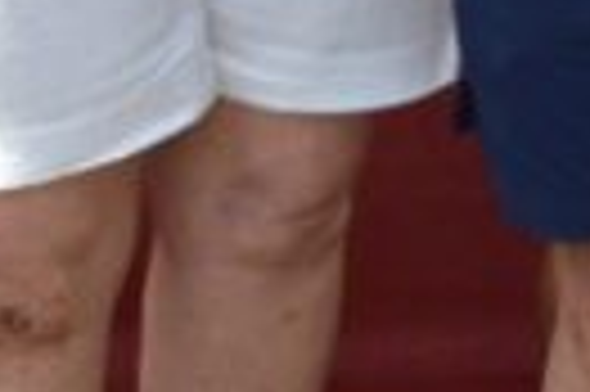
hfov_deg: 7.0
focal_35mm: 258
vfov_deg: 5.1
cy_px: -613
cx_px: 1923
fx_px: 4223
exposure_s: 1/250
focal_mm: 22
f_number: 8
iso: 400
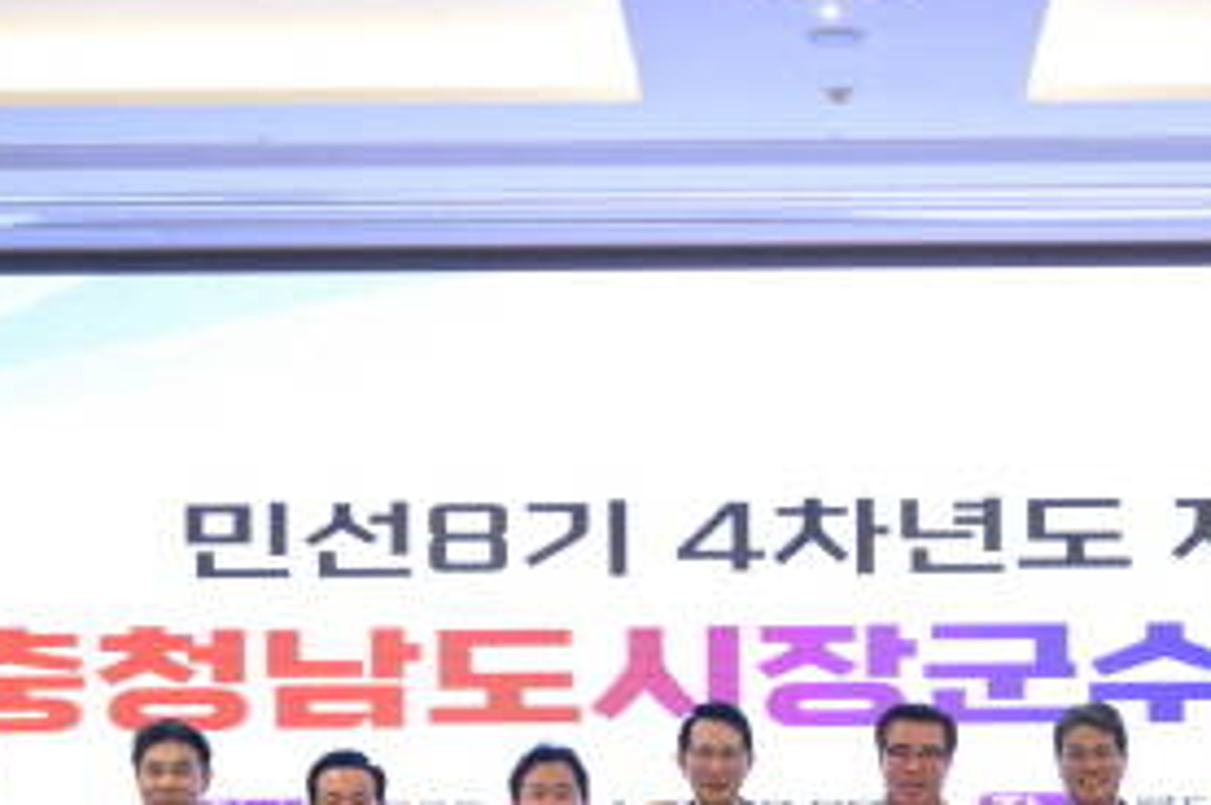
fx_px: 3427
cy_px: 873
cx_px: 855
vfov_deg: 13.1
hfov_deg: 19.9
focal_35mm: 102
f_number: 2.8
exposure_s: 1/160
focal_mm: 44
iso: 1600
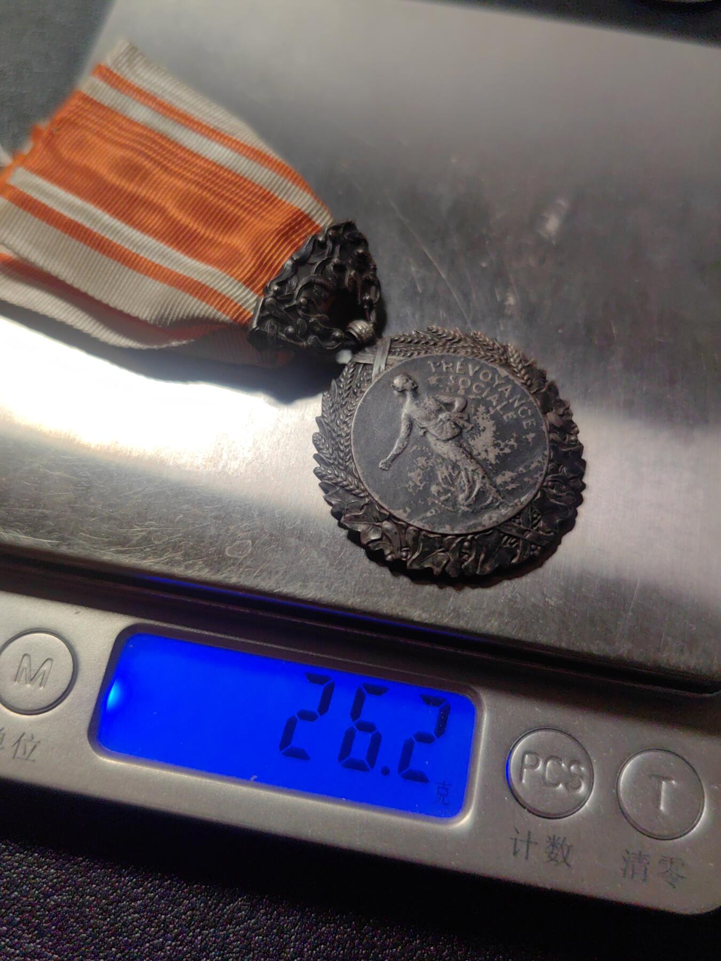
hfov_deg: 44.2
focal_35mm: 32
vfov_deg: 56.8
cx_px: 360
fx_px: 889
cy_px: 480
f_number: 1.4
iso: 50
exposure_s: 1/430
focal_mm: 5.75
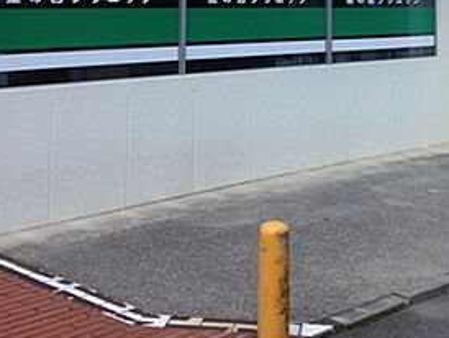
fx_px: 1000
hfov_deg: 25.0
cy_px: -44
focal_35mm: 77
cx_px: 336
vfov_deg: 18.4
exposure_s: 1/653
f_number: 2.4
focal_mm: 4.12
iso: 50
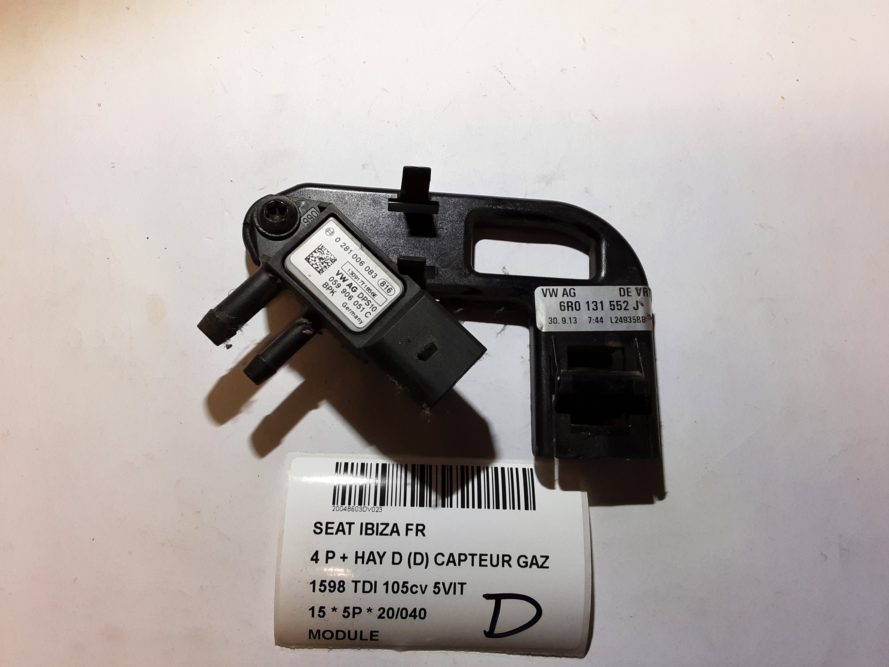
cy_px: 334
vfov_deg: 51.4
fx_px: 693
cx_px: 444
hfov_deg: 65.3
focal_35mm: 27
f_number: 1.9
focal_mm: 2.91
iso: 80
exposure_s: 1/100
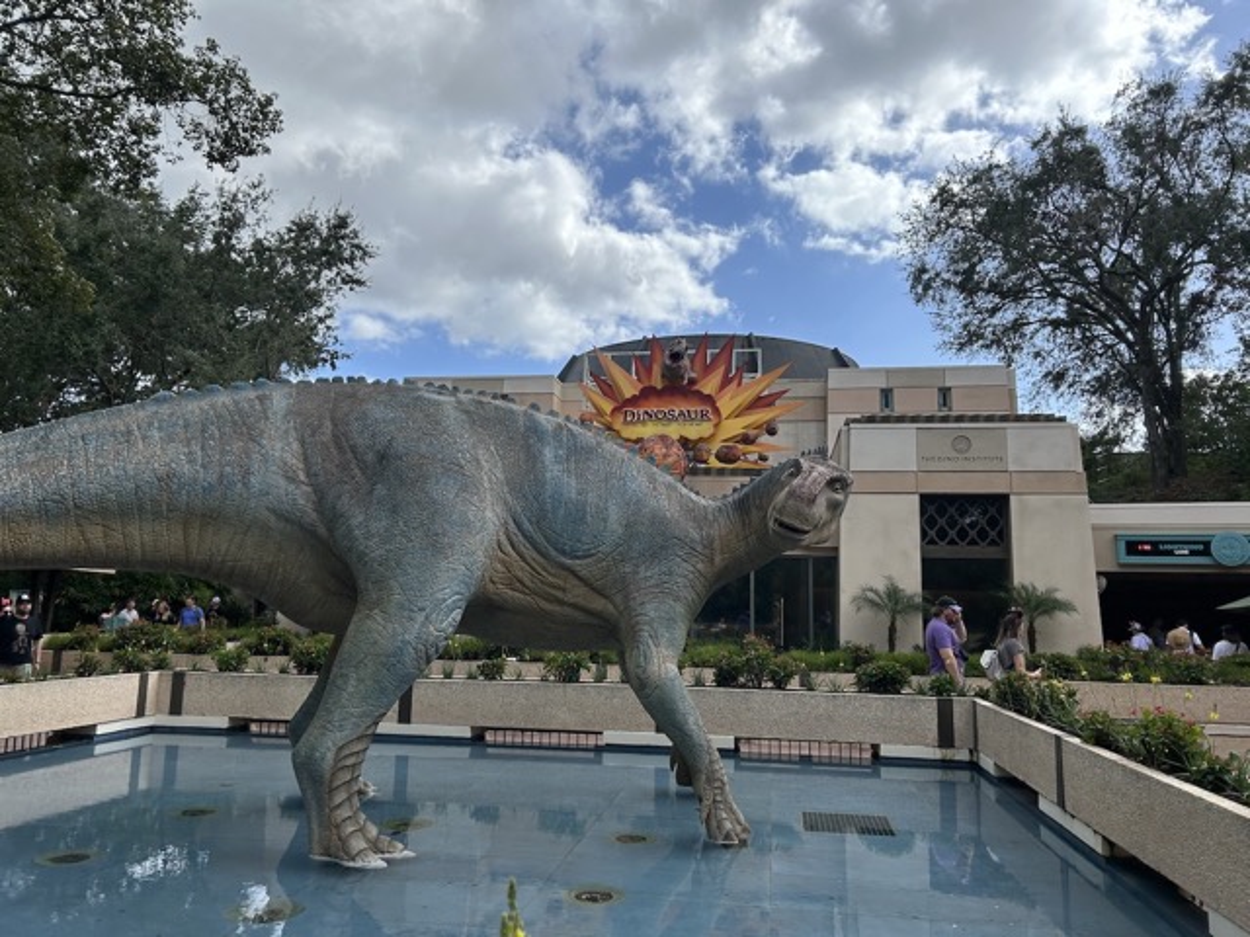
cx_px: 625
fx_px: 939
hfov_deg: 67.3
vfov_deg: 53.1
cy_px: 468
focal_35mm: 26
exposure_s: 1/3968
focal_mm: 5.7
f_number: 1.5
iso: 50
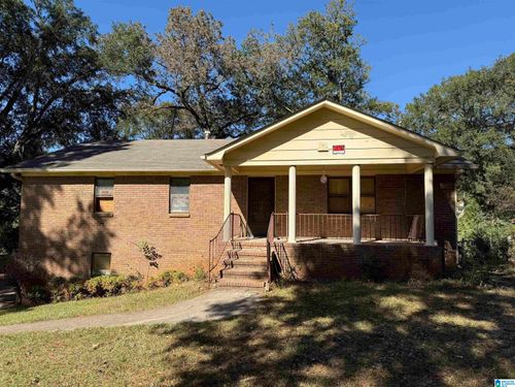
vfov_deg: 56.8
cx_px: 258
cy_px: 194
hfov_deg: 71.6
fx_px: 357
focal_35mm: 24
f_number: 1.78
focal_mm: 6.76
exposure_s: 1/3021
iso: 80
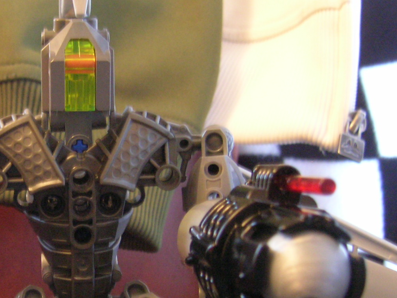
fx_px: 791
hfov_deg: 27.6
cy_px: 196
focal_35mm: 69
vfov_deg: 21.2
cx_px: 79
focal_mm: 5.7
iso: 200
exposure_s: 1
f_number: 2.9
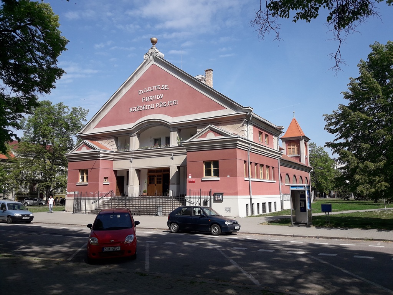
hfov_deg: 63.4
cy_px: 148
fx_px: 318
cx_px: 196
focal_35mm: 28
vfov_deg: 49.7
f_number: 1.9
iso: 40
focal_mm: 3.7
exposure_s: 1/1565
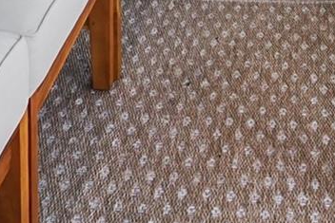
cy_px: -401
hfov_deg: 21.6
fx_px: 866
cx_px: 271
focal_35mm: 93
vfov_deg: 10.9
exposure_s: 1/15
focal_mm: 11
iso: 400
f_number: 9
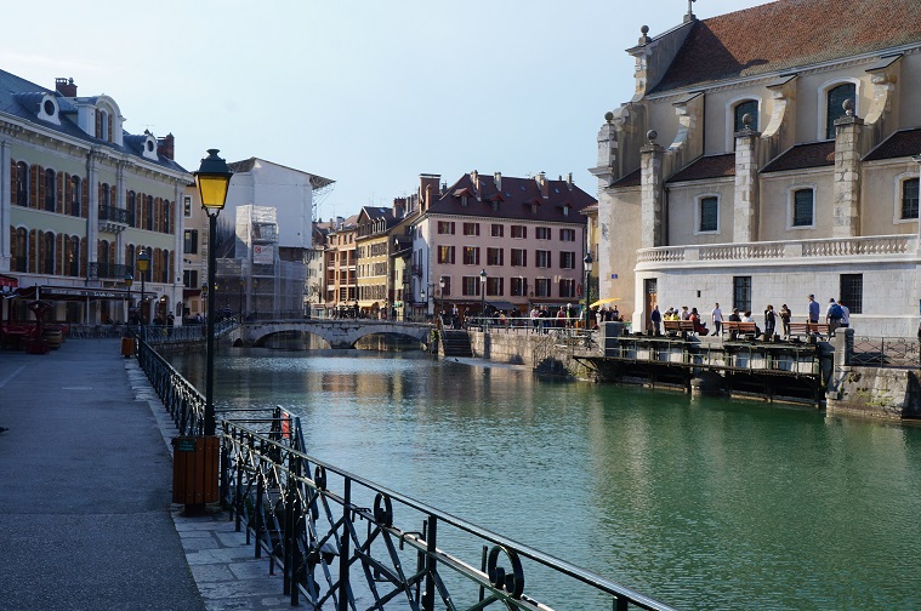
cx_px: 460
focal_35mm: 39
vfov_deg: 34.1
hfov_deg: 49.6
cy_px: 306
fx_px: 996
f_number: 13
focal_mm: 26
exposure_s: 1/200
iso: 200
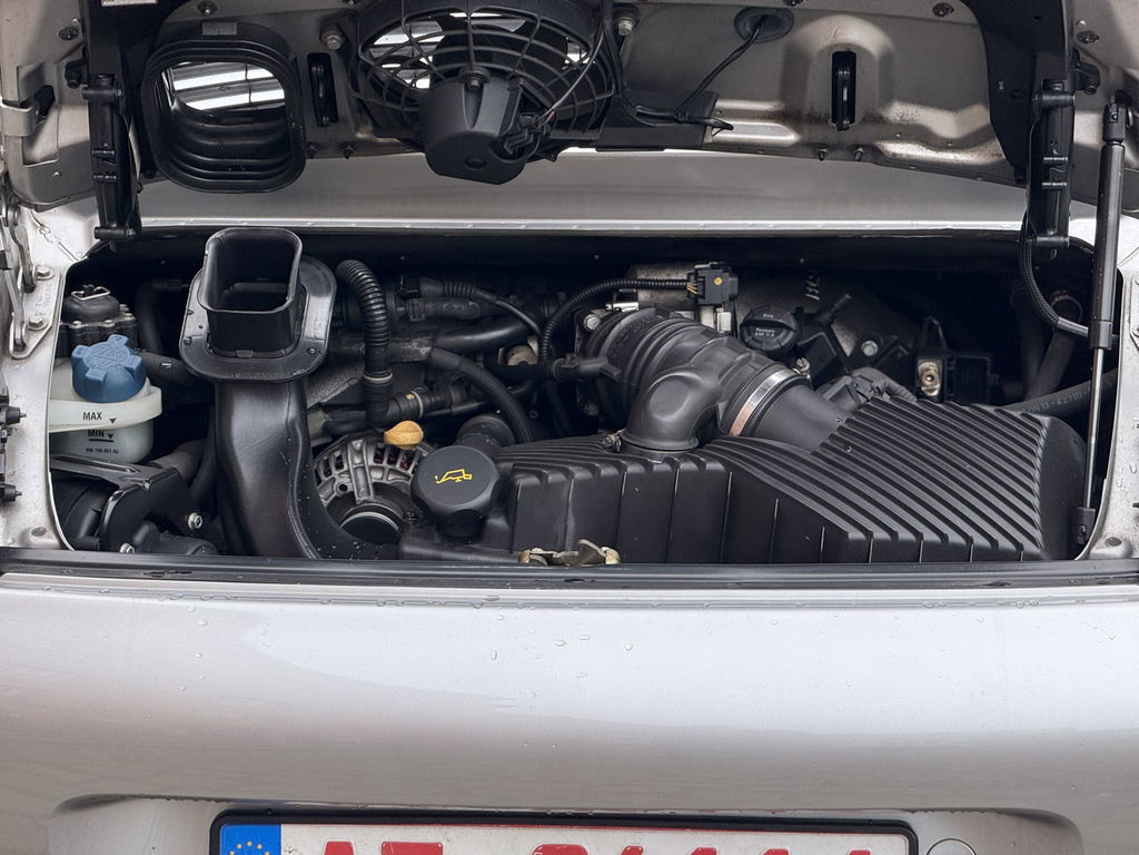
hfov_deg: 16.4
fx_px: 3948
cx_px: 570
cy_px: 428
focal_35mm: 120
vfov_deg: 12.3
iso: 64
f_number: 2.8
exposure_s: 1/99
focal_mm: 15.66
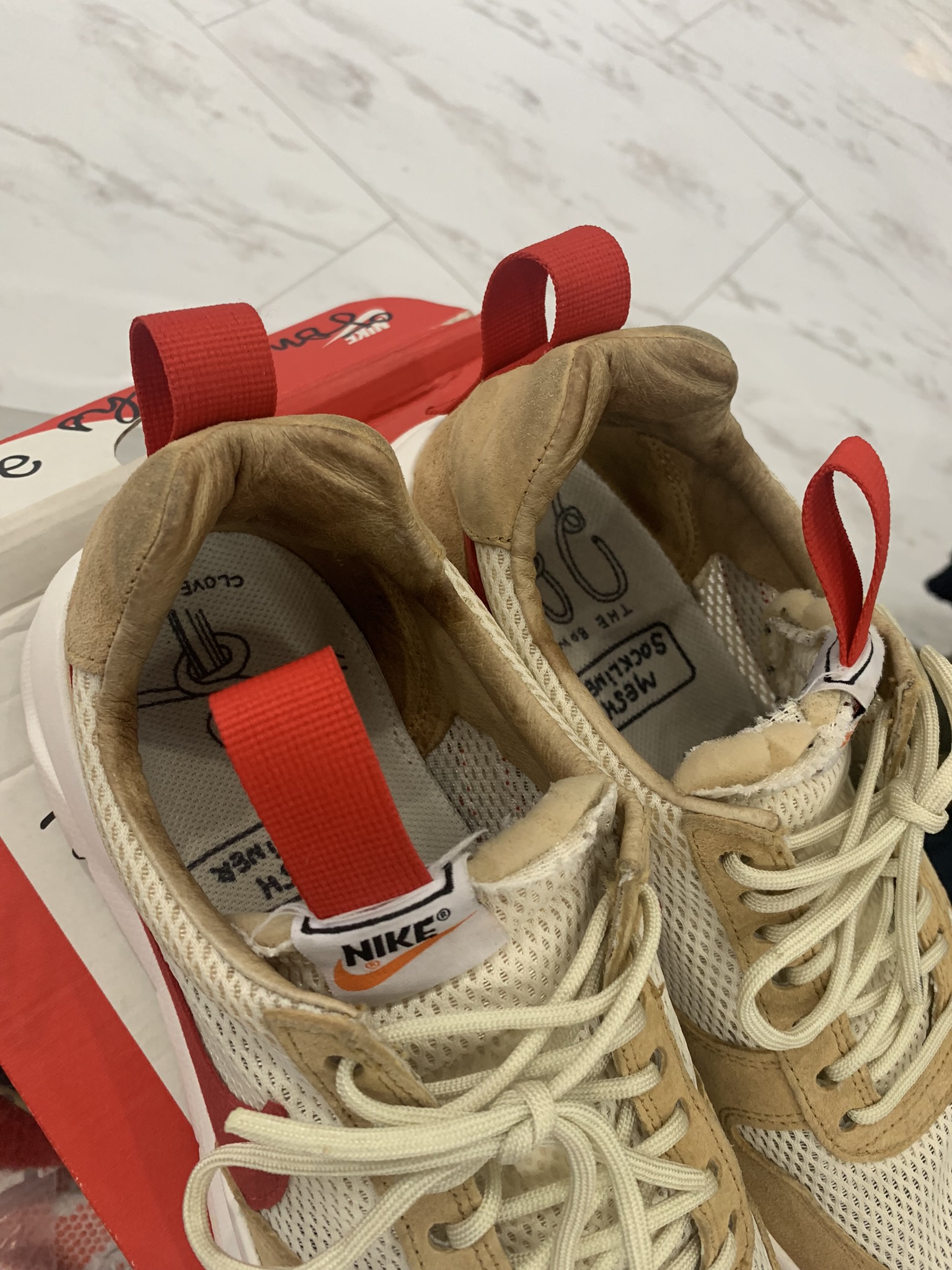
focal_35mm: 26
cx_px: 476
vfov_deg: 67.3
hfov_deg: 53.1
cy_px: 635
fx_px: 953
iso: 125
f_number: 1.8
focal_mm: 4.25
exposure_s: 1/50
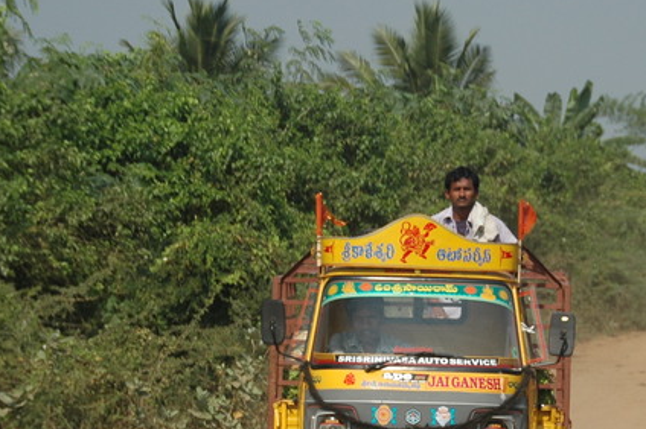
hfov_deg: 9.9
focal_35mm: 207
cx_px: 411
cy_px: 326
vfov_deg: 6.6
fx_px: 3713
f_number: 5.6
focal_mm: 65
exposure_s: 1/400
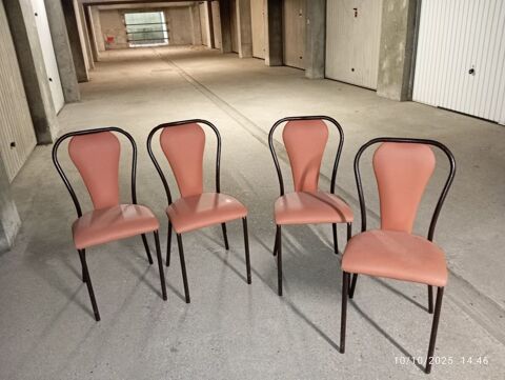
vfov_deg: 49.8
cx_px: 252
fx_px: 409
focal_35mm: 28
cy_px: 190
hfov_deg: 63.4
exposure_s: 1/10
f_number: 1.8
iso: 1637
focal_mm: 4.22
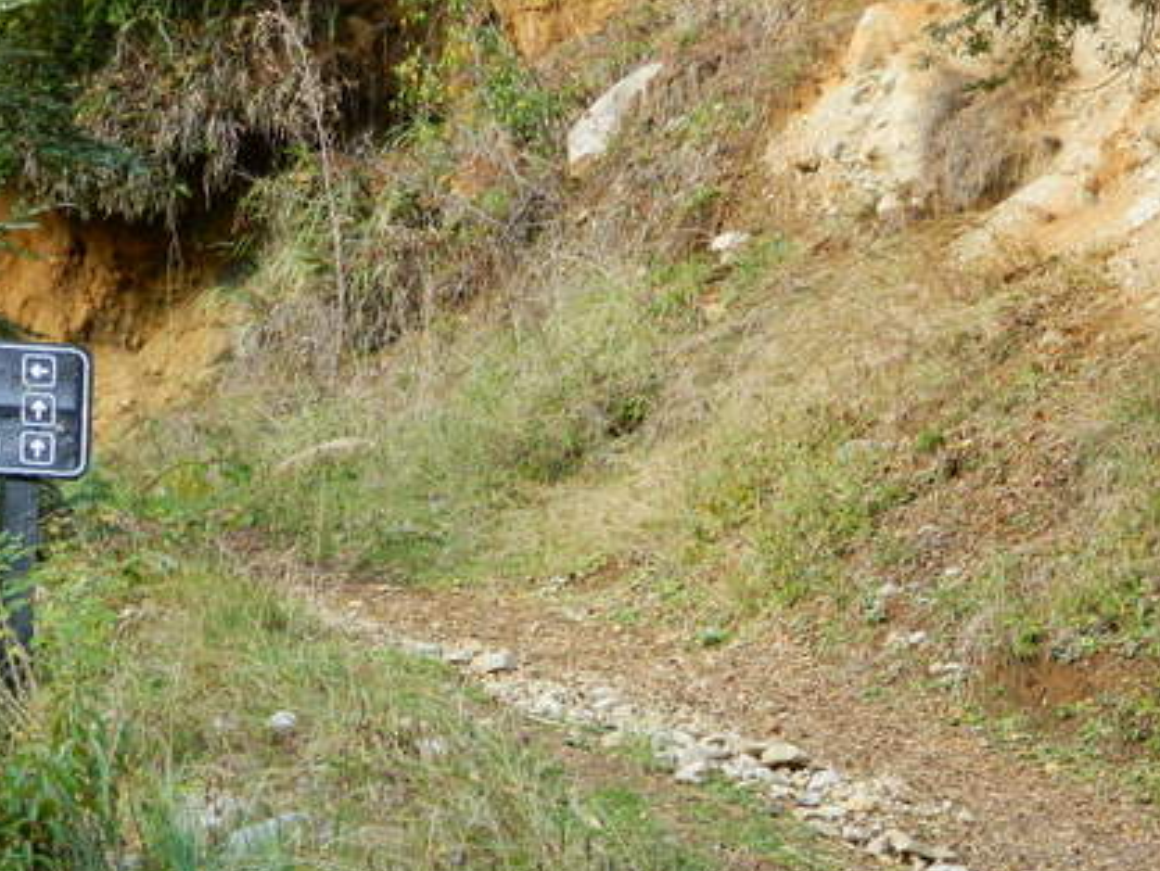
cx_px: 829
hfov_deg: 12.2
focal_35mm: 161
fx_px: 5397
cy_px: 676
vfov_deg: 9.2
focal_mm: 15.1
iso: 80
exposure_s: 1/30
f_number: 4.2
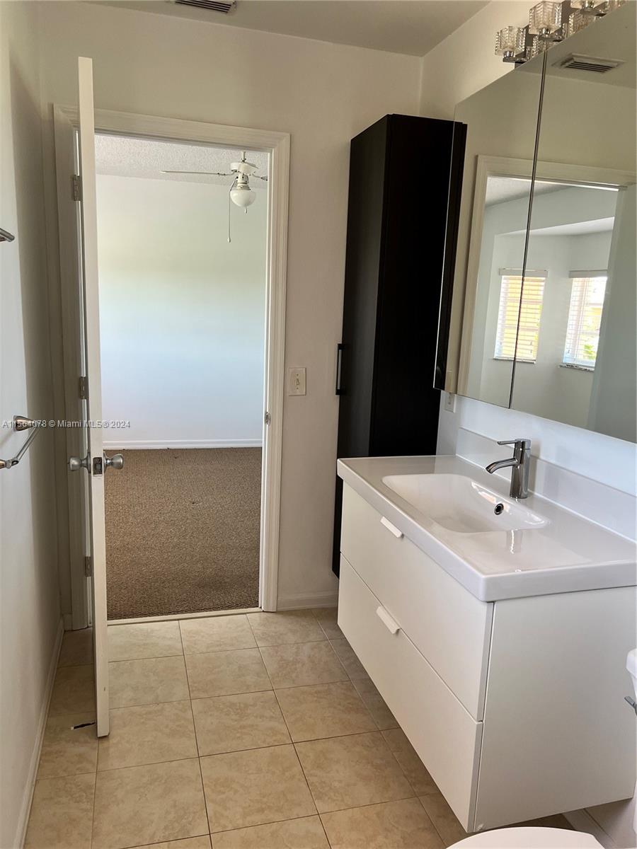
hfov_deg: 53.1
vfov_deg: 67.3
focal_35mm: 26
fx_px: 638
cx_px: 318
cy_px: 424
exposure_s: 1/121
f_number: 1.5
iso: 125
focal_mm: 5.7
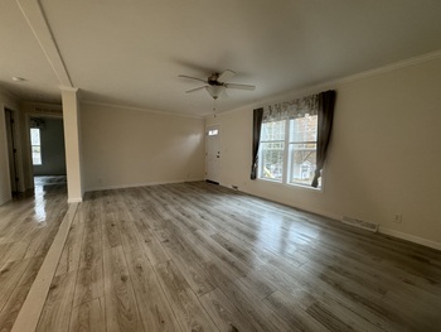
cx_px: 220
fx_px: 178
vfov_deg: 85.7
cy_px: 166
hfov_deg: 102.0
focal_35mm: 14
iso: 320
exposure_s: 1/120
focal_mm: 2.22
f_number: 2.2
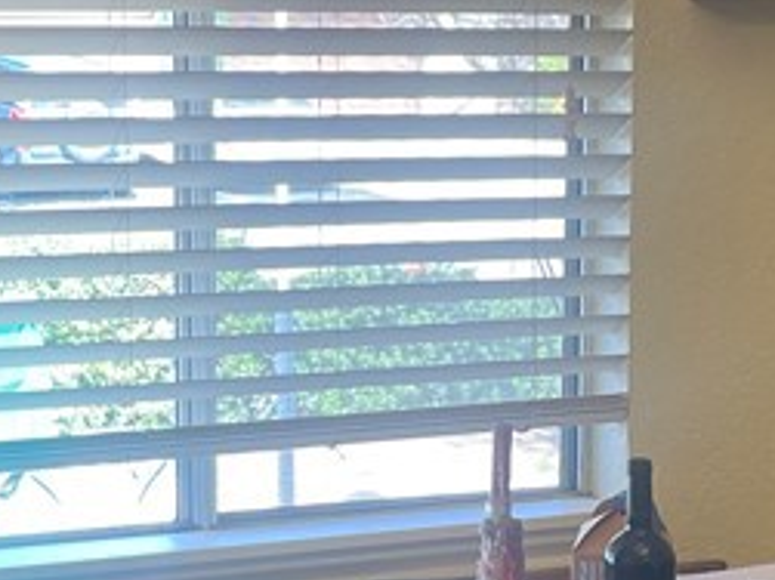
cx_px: 306
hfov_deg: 18.5
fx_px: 2372
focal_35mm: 106
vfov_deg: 13.9
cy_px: 392
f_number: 1.6
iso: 100
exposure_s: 1/120
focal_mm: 4.2
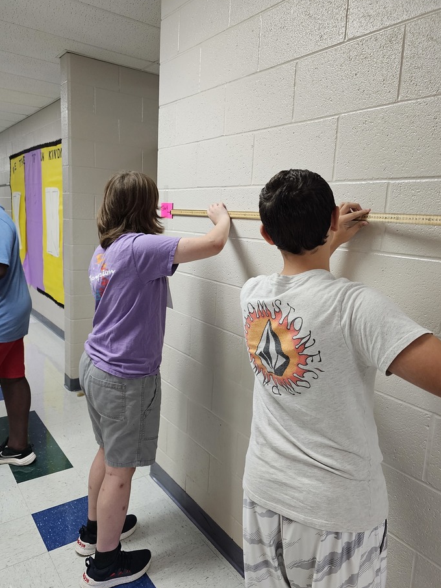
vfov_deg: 67.3
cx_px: 227
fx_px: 442
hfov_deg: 53.0
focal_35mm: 26
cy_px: 292
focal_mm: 6.3
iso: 400
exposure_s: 1/120
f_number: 1.7
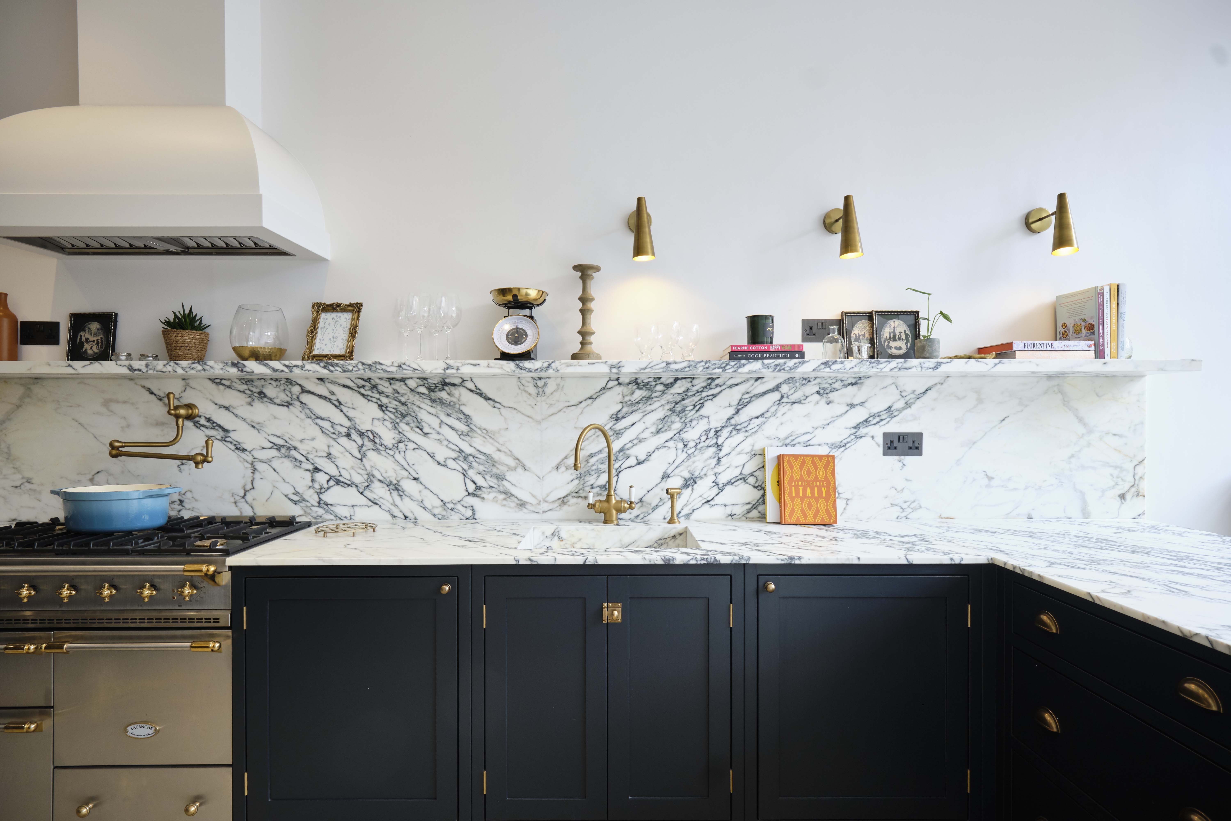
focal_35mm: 19
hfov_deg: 86.9
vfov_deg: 64.6
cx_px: 616
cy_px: 410
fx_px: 650
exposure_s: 1/10
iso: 200
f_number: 8
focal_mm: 12.9
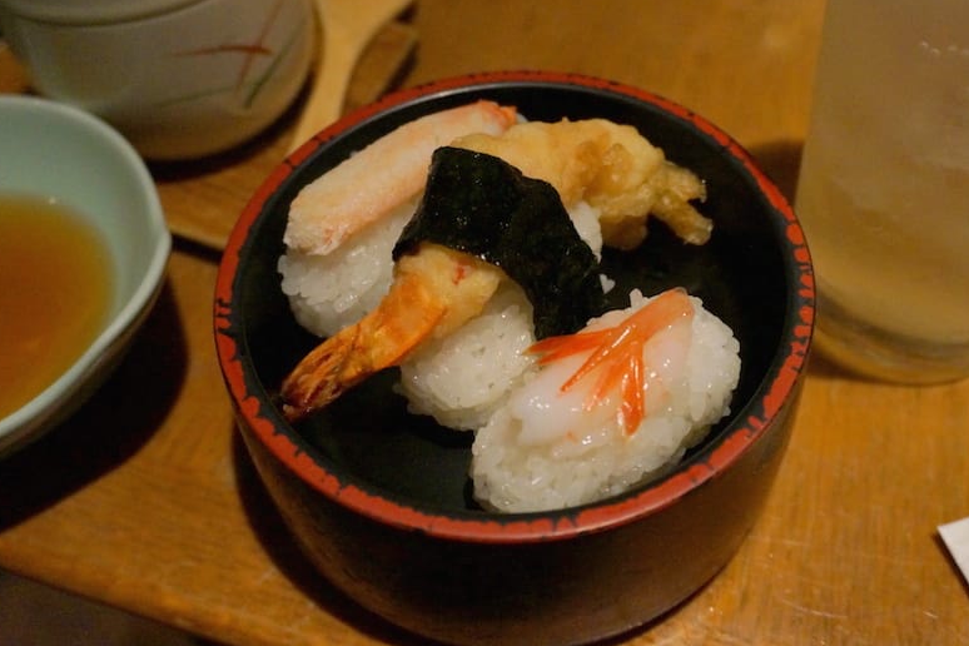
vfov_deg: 40.5
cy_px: 318
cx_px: 482
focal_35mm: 33
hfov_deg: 57.9
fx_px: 875
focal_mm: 21
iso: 3200
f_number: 4
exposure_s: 1/60
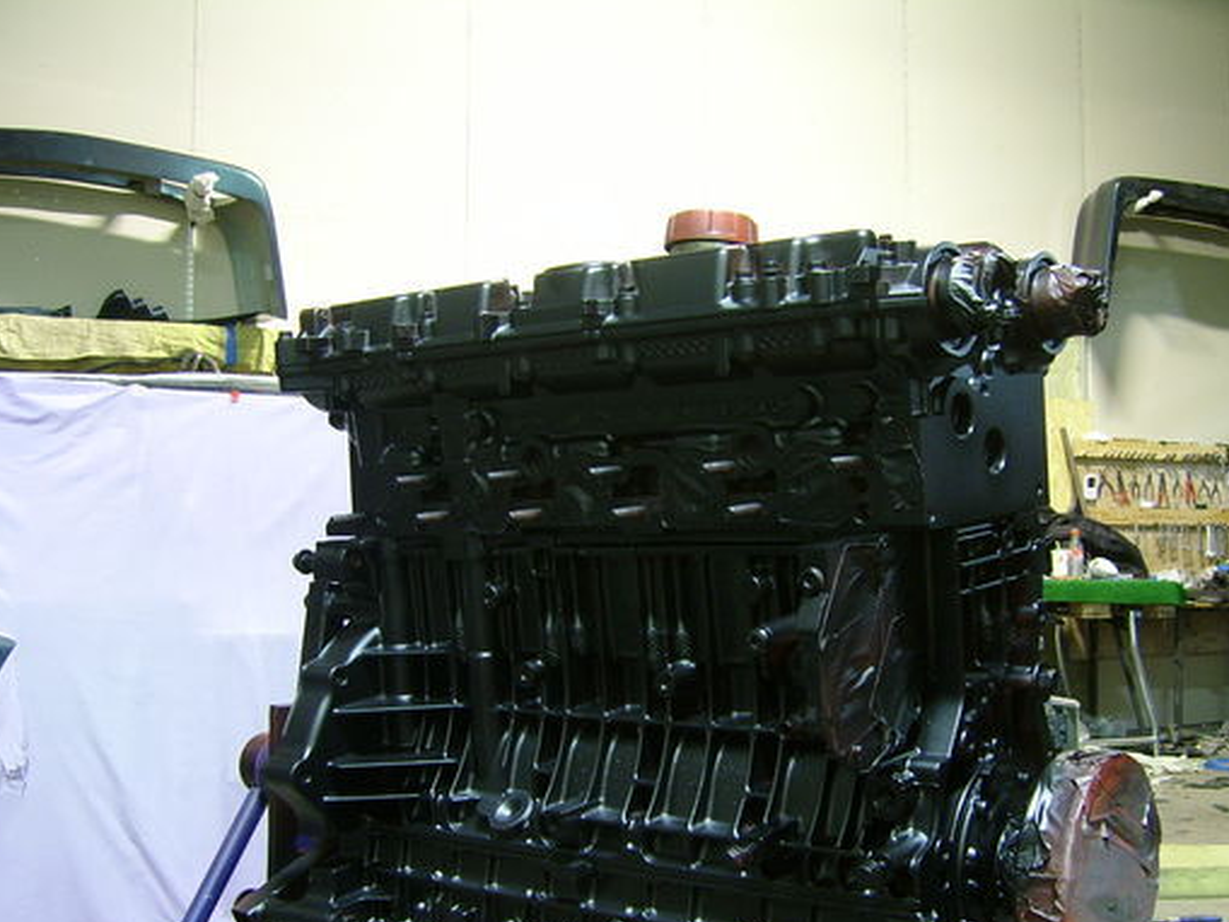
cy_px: 550
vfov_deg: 32.8
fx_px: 1563
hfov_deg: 42.9
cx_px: 657
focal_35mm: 44
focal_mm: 5.95
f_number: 2.8
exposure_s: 1
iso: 100
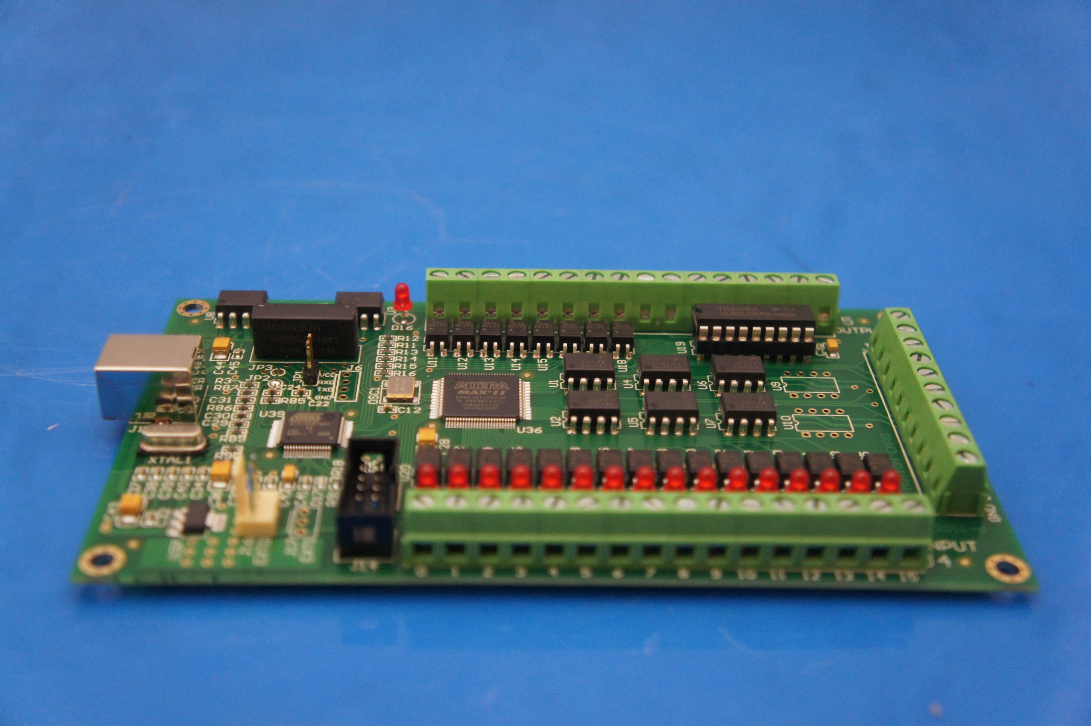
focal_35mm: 46
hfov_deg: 42.4
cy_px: 363
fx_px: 1408
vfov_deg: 28.9
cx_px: 546
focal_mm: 31
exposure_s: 1/5
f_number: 4.5
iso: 1600
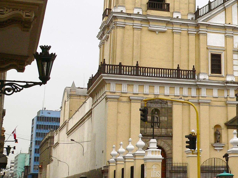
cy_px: 25
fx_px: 516
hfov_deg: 24.9
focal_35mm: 75
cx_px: 231
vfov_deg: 19.4
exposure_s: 1/500
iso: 100
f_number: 4.6
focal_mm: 6
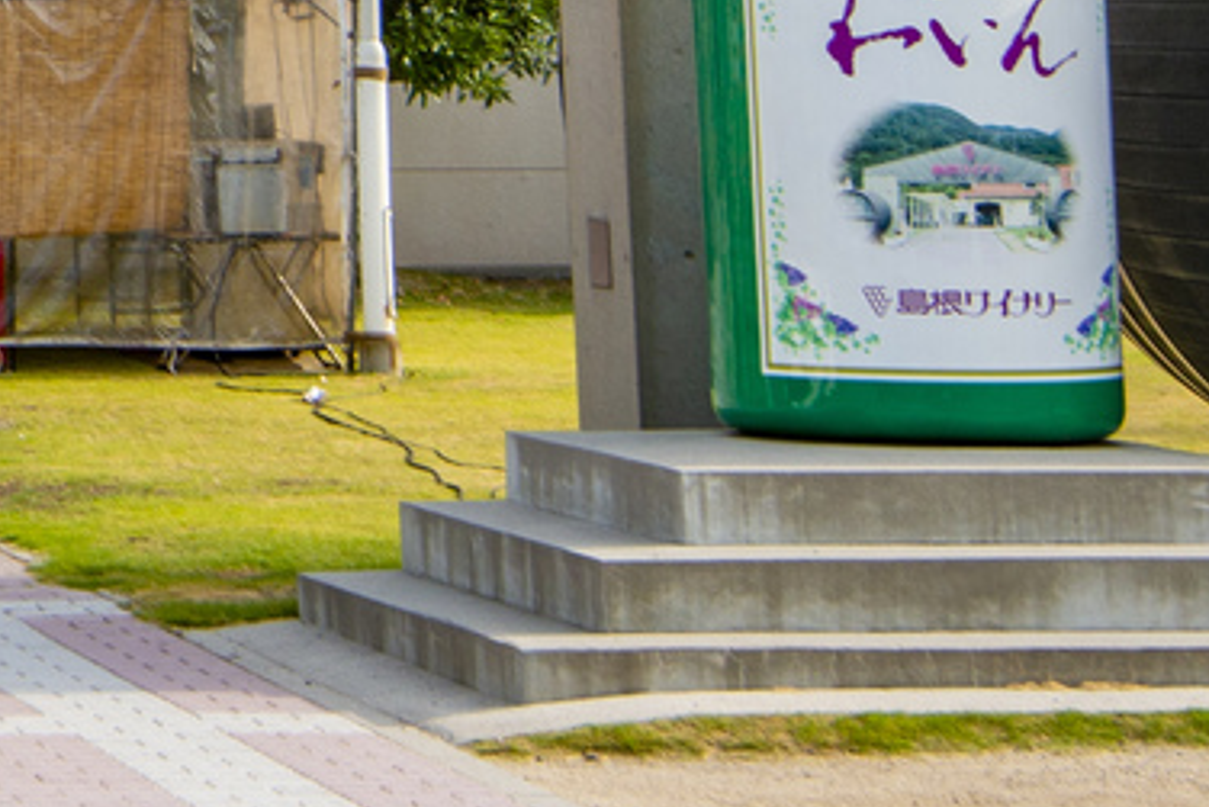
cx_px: -910
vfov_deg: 8.0
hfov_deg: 11.6
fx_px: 5543
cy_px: -637
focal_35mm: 165
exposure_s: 1/160
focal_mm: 31
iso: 100
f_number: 10
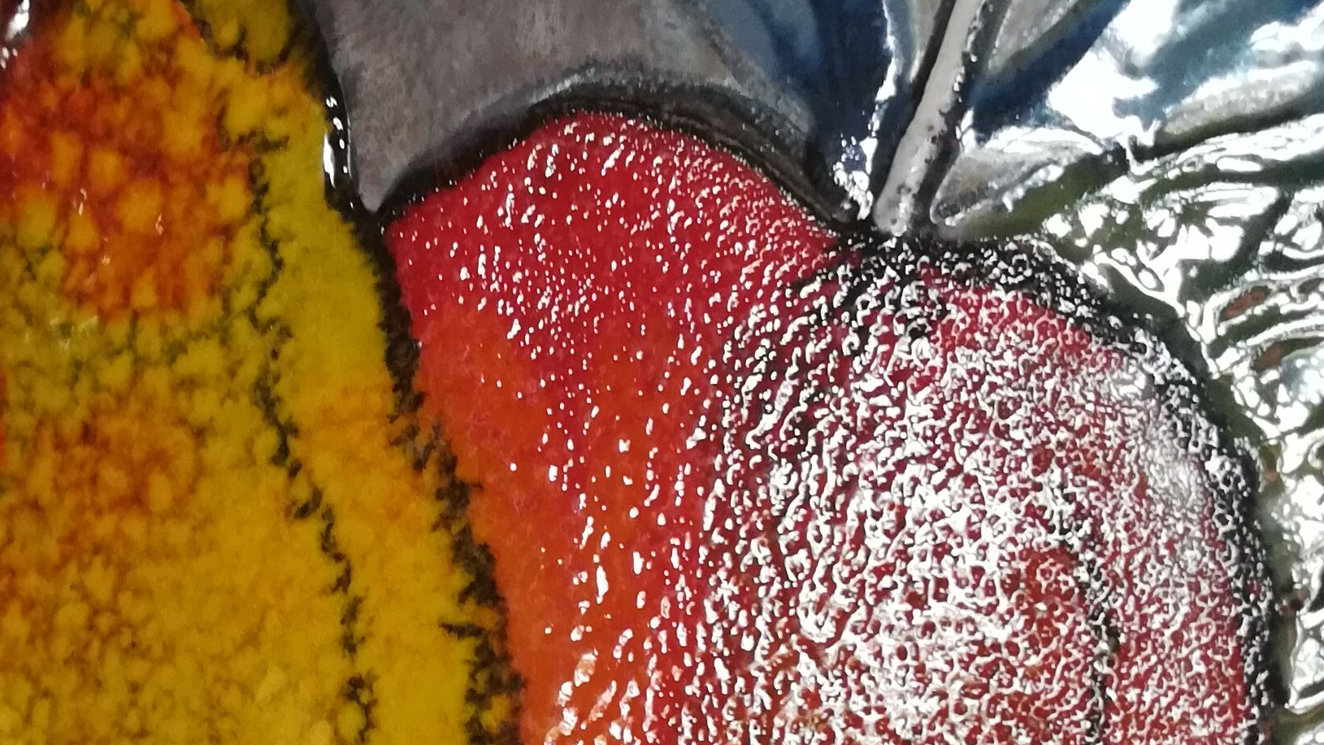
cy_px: 643
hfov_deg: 30.2
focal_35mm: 69
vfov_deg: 17.3
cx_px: 374
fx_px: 2422
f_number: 2.2
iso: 160
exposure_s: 1/33.3
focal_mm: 3.83
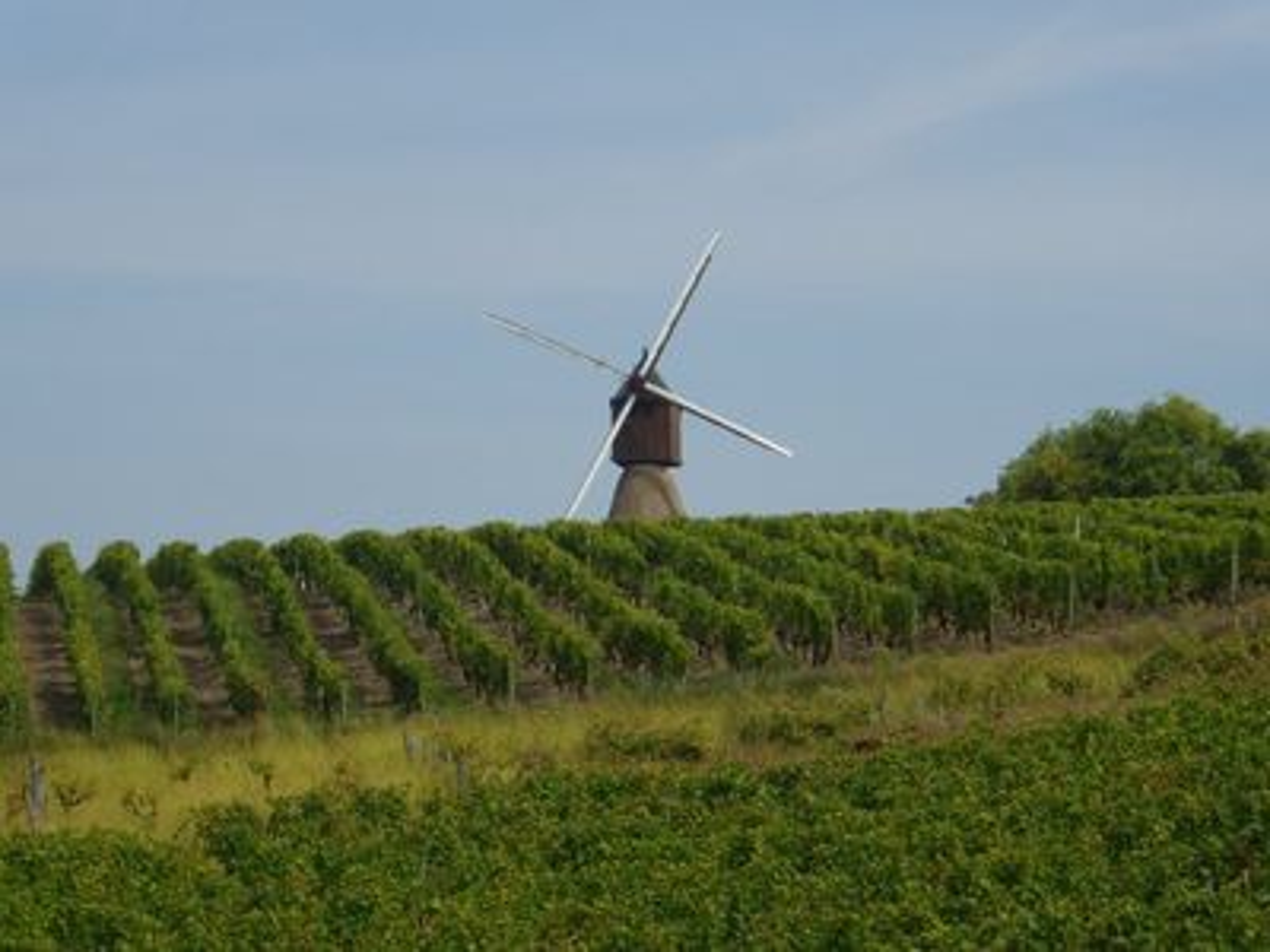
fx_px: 5136
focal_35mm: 140
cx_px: 635
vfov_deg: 10.6
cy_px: 476
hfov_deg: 14.1
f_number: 6.6
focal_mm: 25
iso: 125
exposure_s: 1/500
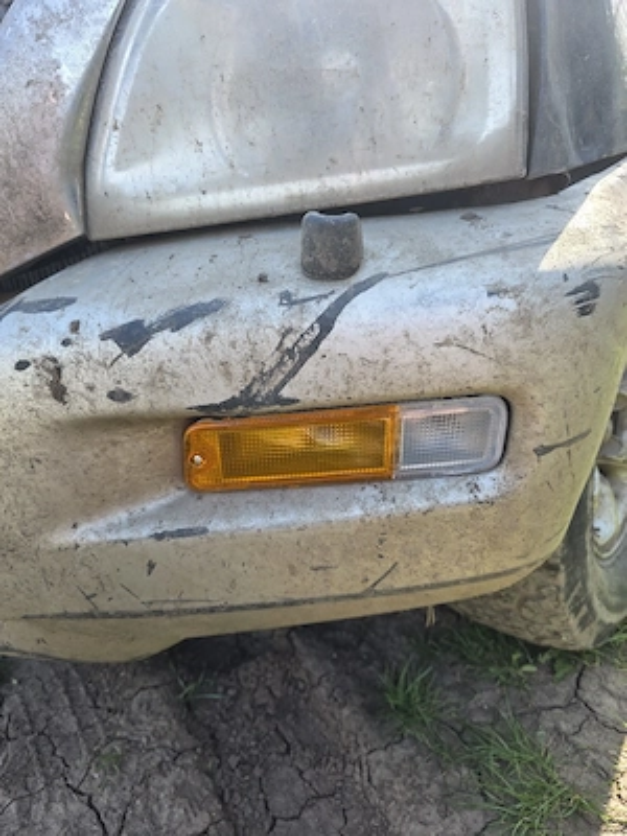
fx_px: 555
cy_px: 418
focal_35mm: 23
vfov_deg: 73.9
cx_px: 314
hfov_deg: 58.9
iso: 64
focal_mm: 6.3
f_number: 1.7
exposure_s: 1/370
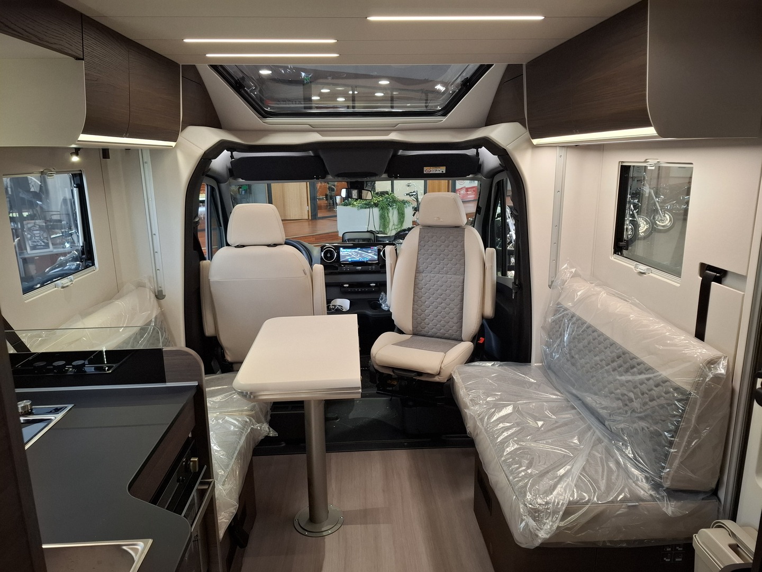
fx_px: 506
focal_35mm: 23
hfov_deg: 73.9
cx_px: 381
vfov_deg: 58.9
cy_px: 286
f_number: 1.8
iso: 160
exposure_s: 1/50
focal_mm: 5.54
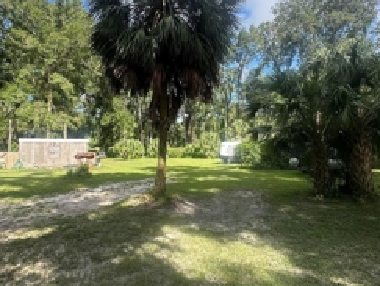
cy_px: 130
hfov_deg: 73.0
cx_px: 150
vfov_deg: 58.9
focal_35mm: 23
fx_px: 253
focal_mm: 2.22
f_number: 2.2
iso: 40
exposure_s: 1/532
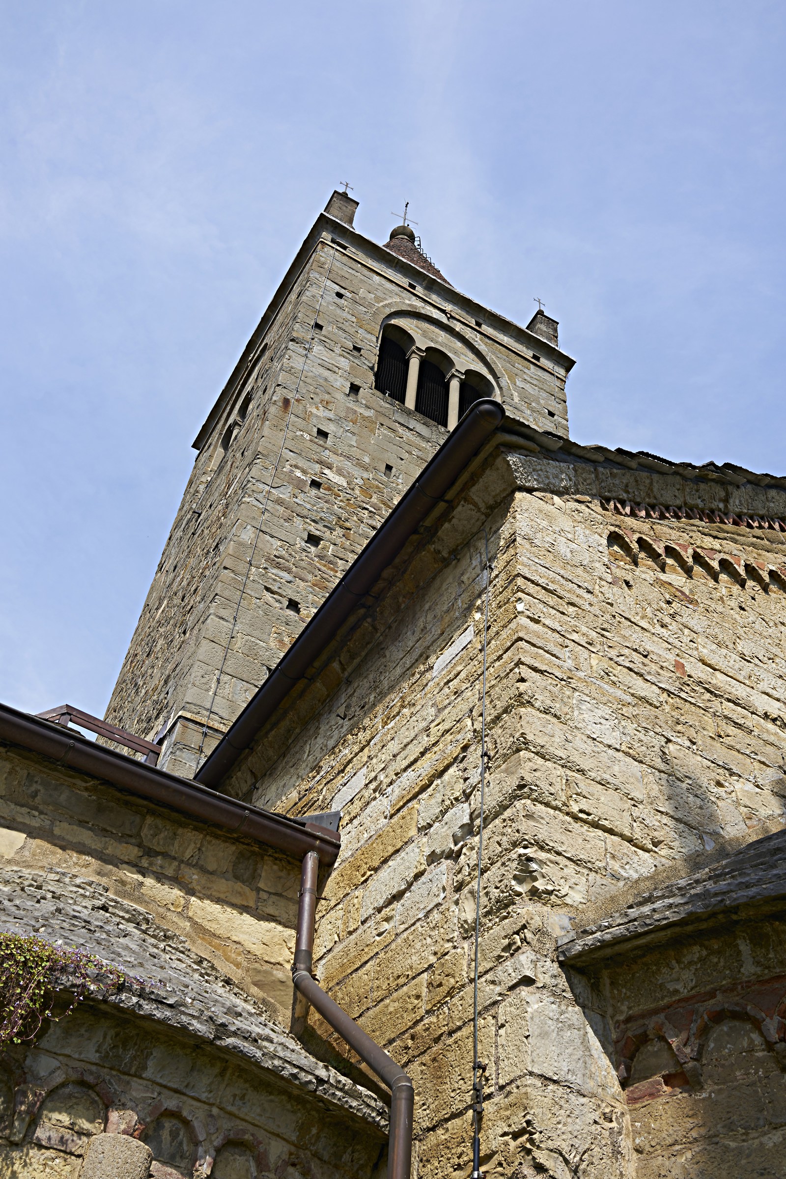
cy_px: 590
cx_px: 393
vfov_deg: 54.4
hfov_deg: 37.9
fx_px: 1146
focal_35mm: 35
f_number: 20
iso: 100
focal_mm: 35
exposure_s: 1/30
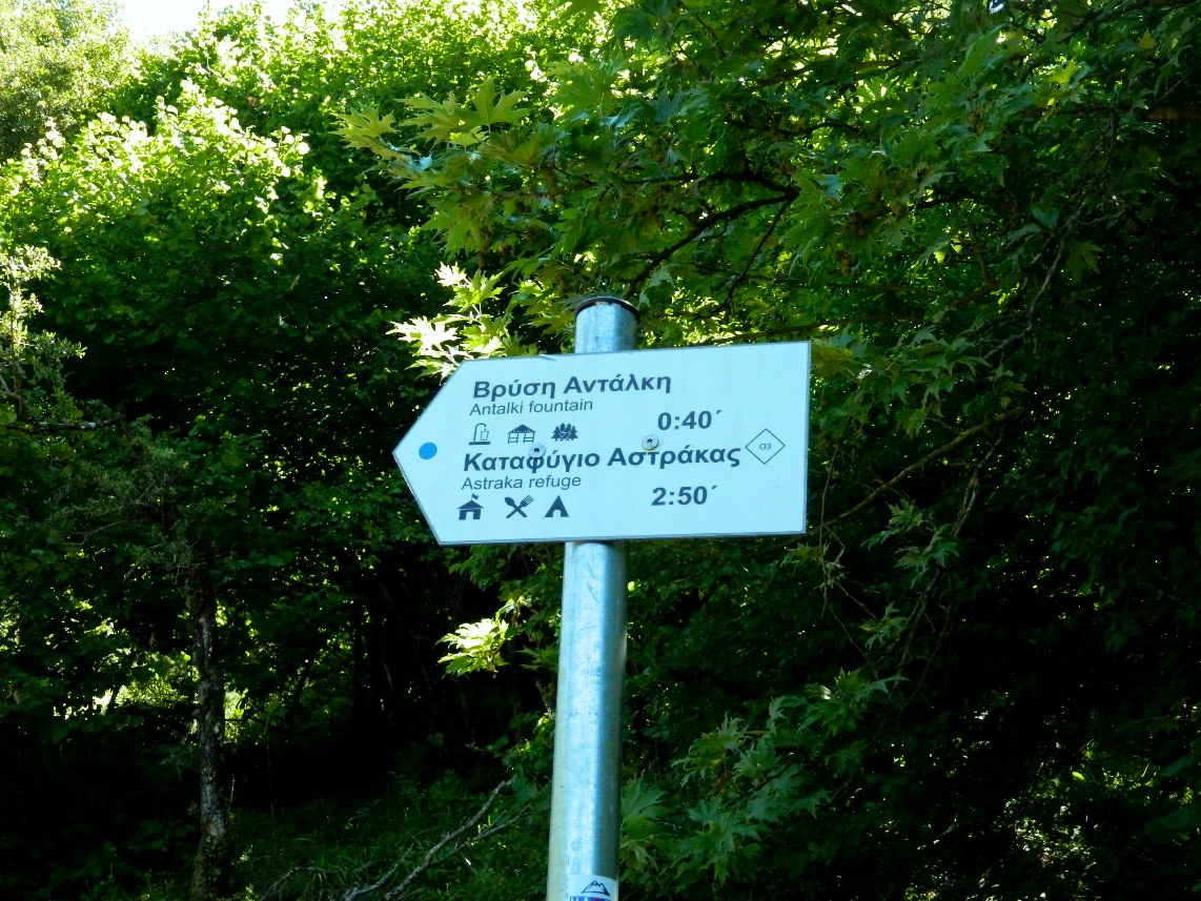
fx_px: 1978
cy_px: 450
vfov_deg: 25.7
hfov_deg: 33.8
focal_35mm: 57
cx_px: 600
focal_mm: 10.2
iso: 400
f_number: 3.8
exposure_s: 1/400
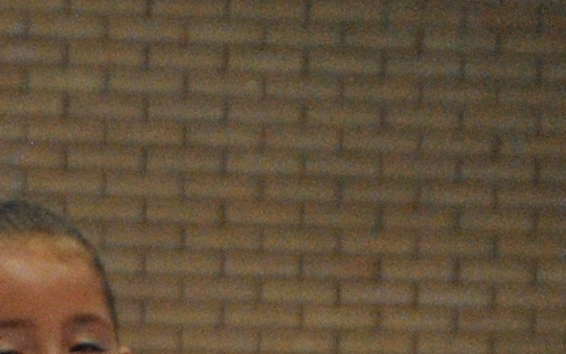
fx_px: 13303
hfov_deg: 2.4
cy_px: 1031
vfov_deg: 1.5
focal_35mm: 862
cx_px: -1067
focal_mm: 86
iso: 800
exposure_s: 1/250
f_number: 5.3
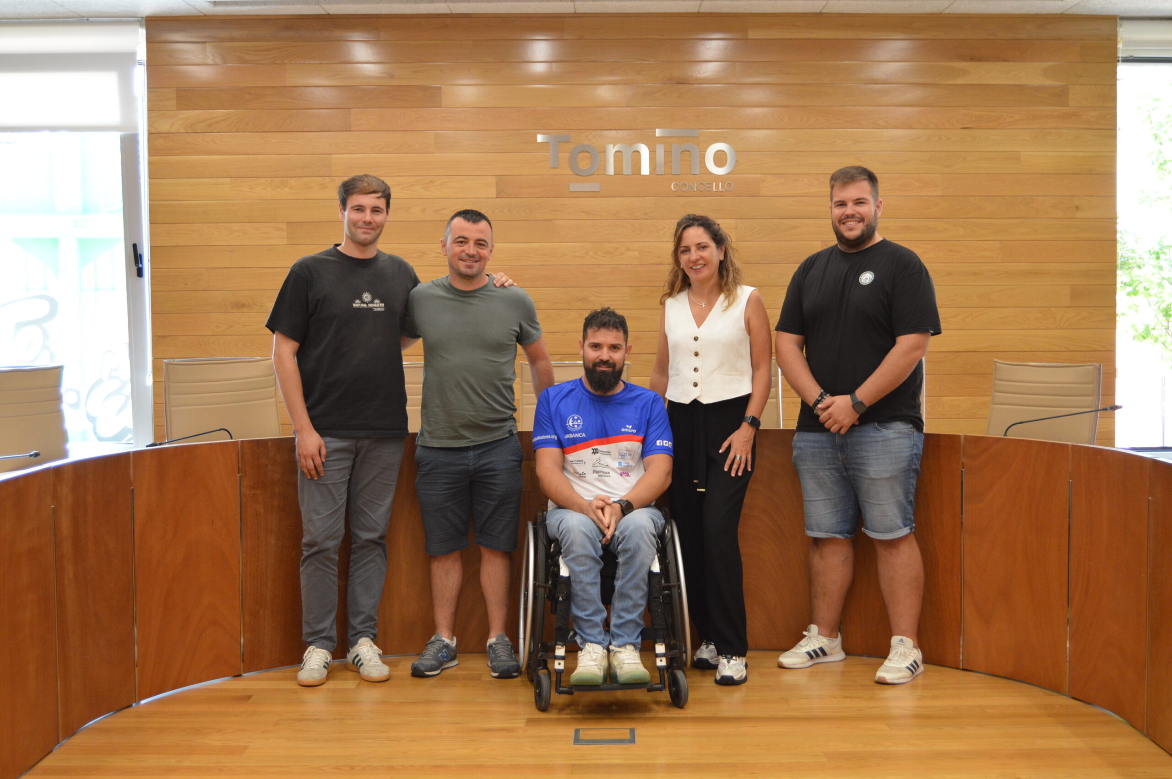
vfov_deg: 29.8
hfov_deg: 43.6
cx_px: 586
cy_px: 390
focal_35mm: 45
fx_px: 1464
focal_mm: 30
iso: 900
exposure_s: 1/60
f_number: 4.2
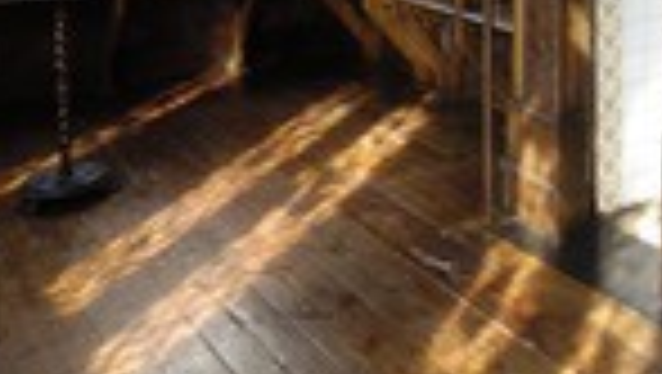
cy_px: -194
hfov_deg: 34.0
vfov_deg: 19.3
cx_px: 705
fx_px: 949
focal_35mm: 54
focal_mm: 12
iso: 100
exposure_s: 1/2
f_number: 11
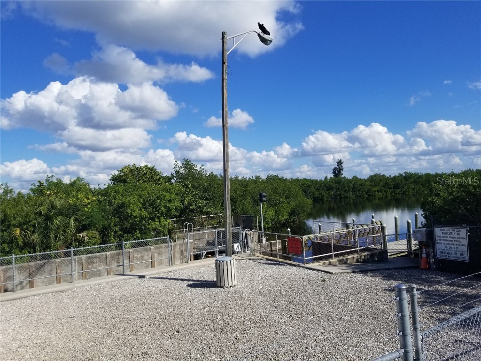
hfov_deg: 67.3
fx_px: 361
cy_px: 180
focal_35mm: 26
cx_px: 240
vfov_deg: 53.1
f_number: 1.7
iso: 50
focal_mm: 4.25
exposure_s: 1/4480
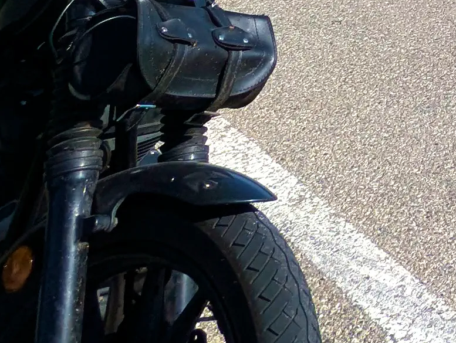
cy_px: -476
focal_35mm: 84
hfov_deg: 17.6
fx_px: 1108
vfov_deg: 13.2
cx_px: 873
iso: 50
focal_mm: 2.35
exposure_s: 1/1631
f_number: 2.2
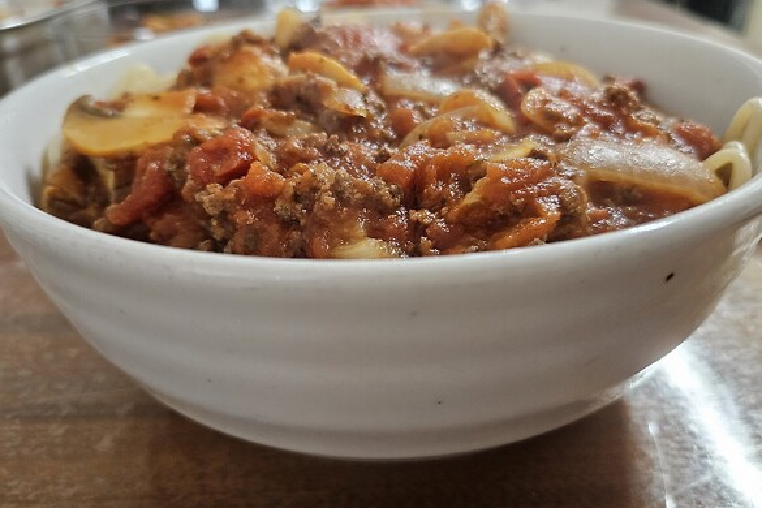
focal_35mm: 27
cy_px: 214
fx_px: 571
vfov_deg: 47.8
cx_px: 391
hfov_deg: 67.4
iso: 640
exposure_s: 1/60
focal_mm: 5.4
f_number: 1.8
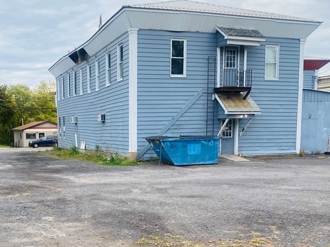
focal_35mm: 43
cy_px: 166
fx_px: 410
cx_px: 108
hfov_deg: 43.2
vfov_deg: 33.3
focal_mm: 4.25
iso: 32
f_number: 1.8
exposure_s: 1/613
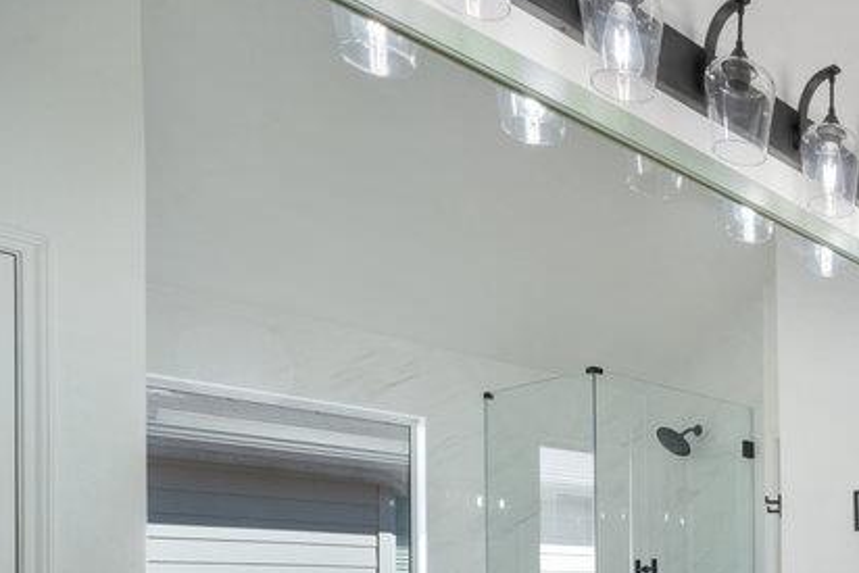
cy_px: 609
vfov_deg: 34.4
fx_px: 812
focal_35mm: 34
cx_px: 1038
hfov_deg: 39.5
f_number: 8
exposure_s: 1/4
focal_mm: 14
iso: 100
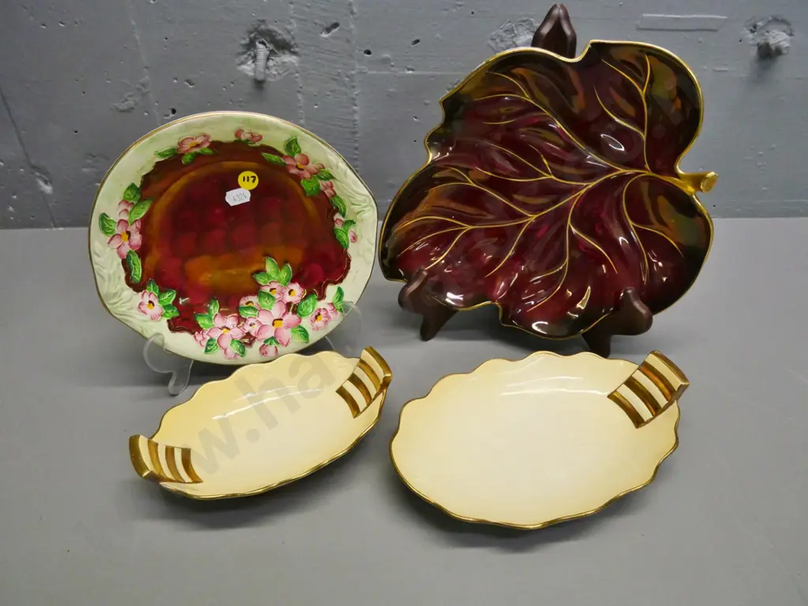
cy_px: 303
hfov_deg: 71.6
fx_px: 560
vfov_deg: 56.8
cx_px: 404
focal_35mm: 24
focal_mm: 12
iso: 3200
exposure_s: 1/250
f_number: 6.3
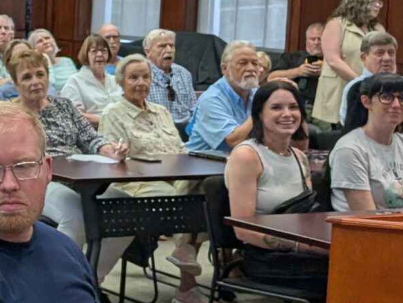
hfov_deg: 15.8
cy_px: 28
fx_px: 1200
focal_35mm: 103
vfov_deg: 14.2
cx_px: -354
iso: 144
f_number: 1.68
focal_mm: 6.9
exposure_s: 1/120
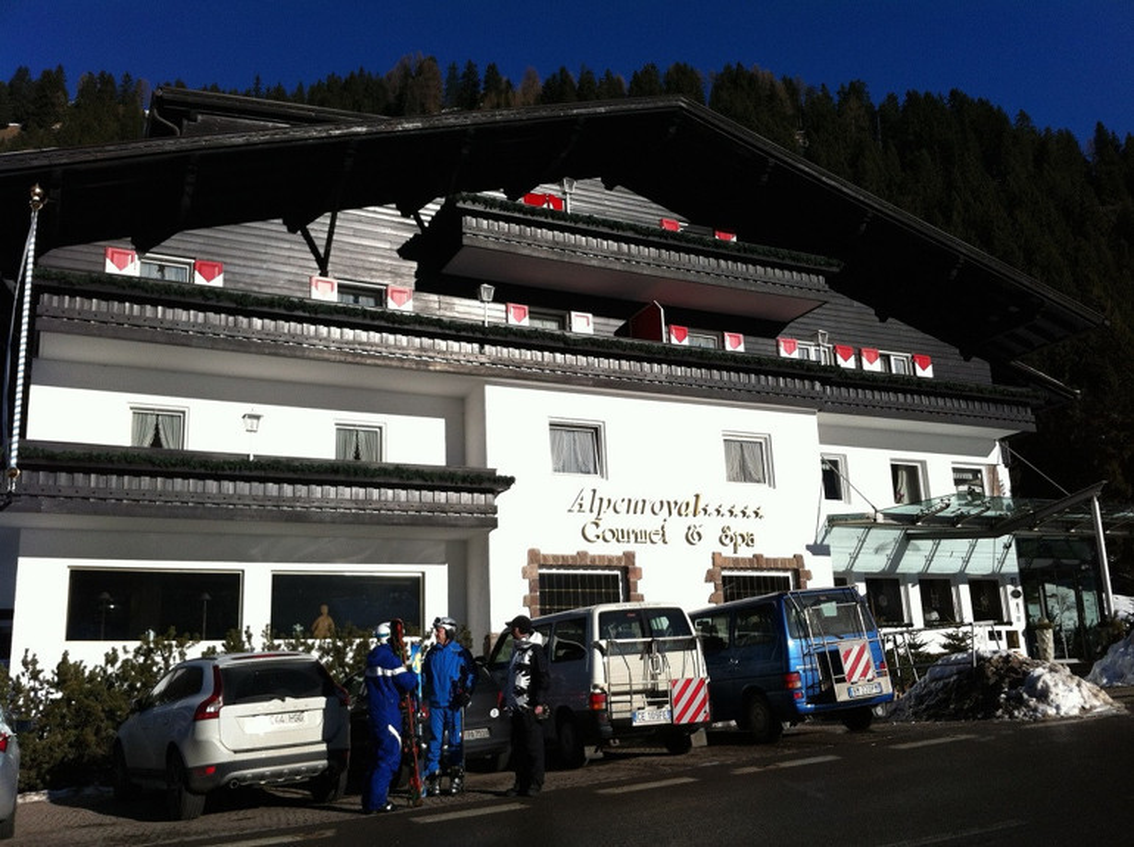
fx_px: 1145
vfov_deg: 40.6
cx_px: 567
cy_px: 424
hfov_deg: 52.7
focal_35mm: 35
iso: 80
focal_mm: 3.85
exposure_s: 1/2011
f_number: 2.8
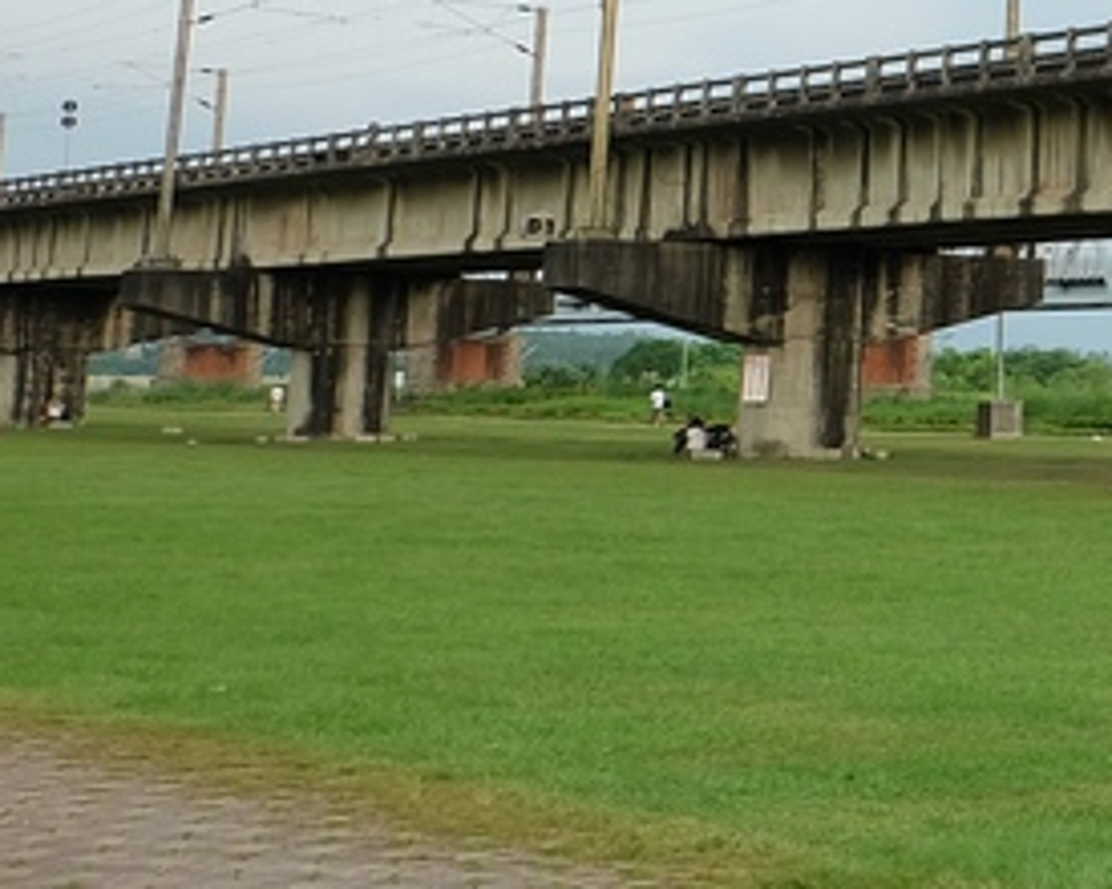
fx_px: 2765
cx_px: 2042
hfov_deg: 17.9
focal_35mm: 84
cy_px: 10
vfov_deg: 17.9
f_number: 5
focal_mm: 16
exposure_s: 1/125
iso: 400
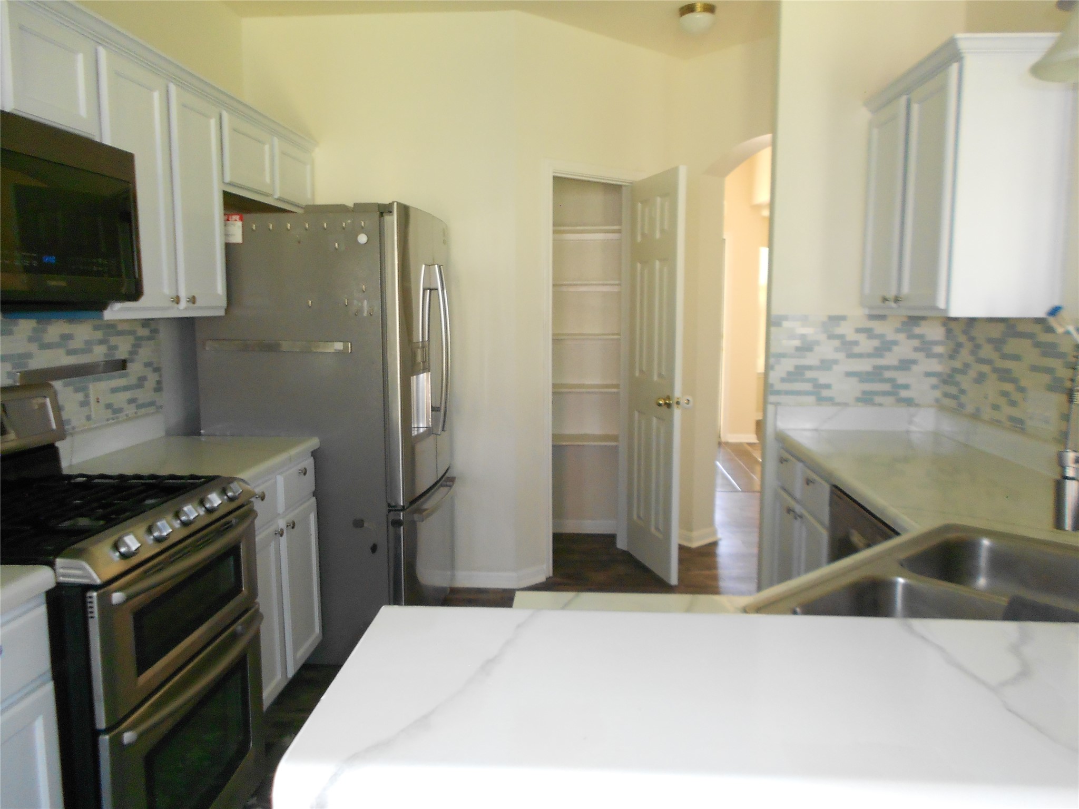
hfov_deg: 67.3
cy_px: 404
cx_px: 540
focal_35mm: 26
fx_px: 810
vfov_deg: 53.1
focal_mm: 4.6
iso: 250
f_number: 3.2
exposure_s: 1/30
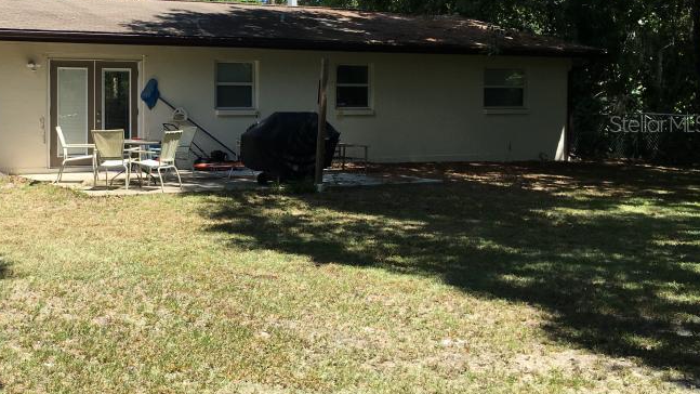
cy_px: 123
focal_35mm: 50
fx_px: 928
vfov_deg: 23.8
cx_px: 158
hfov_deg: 39.9
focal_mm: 4.15
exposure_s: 1/761
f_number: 2.2
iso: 25
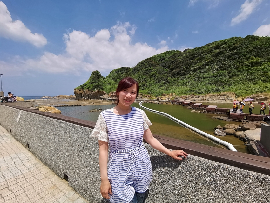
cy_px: 102
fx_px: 125
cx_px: 135
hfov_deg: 94.5
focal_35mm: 16
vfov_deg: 78.1
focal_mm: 2.35
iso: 50
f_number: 2.2
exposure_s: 1/1274
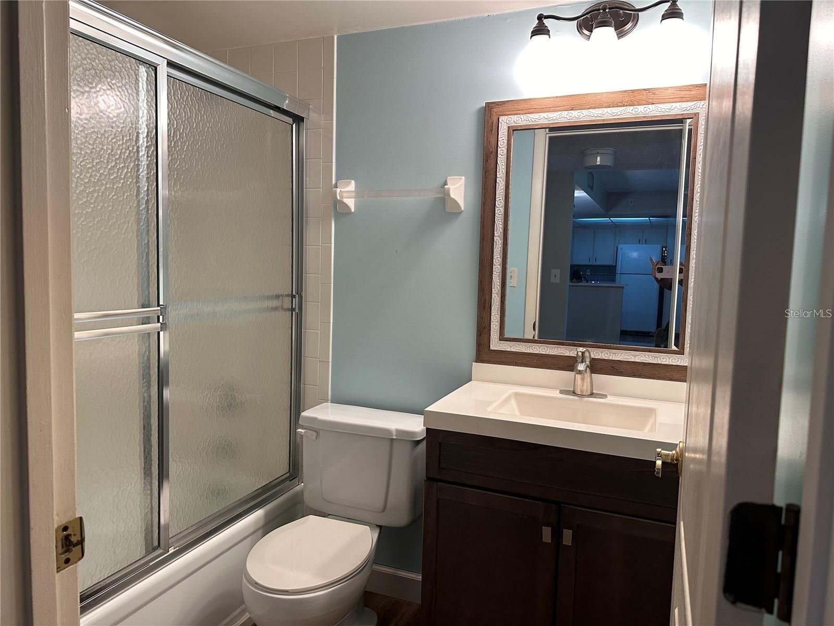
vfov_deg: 56.8
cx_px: 417
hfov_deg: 71.6
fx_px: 578
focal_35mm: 24
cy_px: 313
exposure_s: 1/120
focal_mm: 6.86
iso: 200
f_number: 1.78
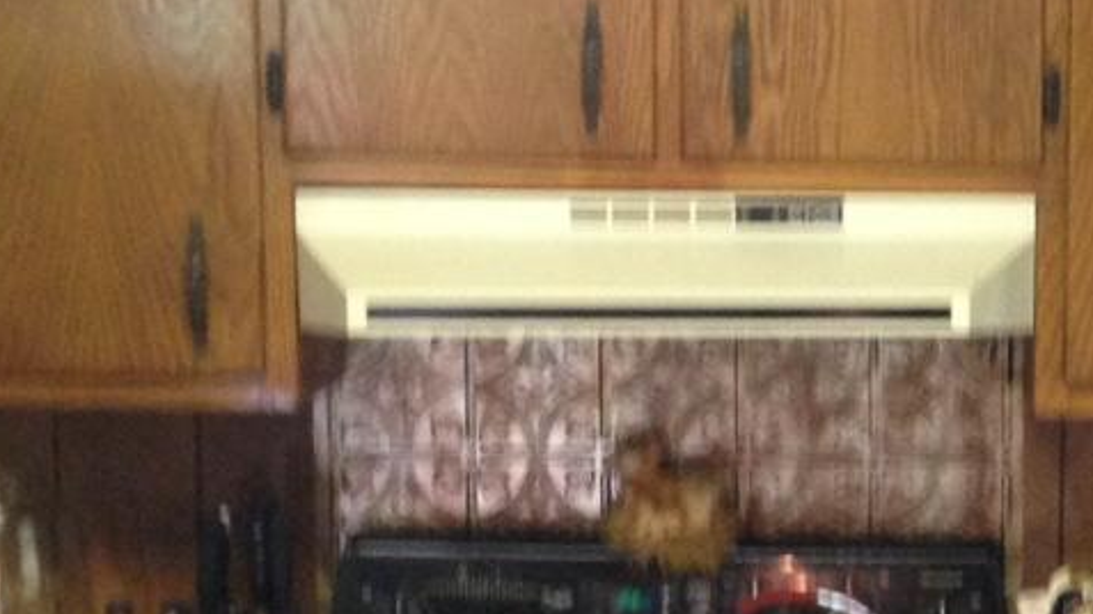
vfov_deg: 9.8
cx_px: 1219
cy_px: 536
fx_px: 3564
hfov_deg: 16.9
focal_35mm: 123
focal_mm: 4.12
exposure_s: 1/20
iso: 200
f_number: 2.4
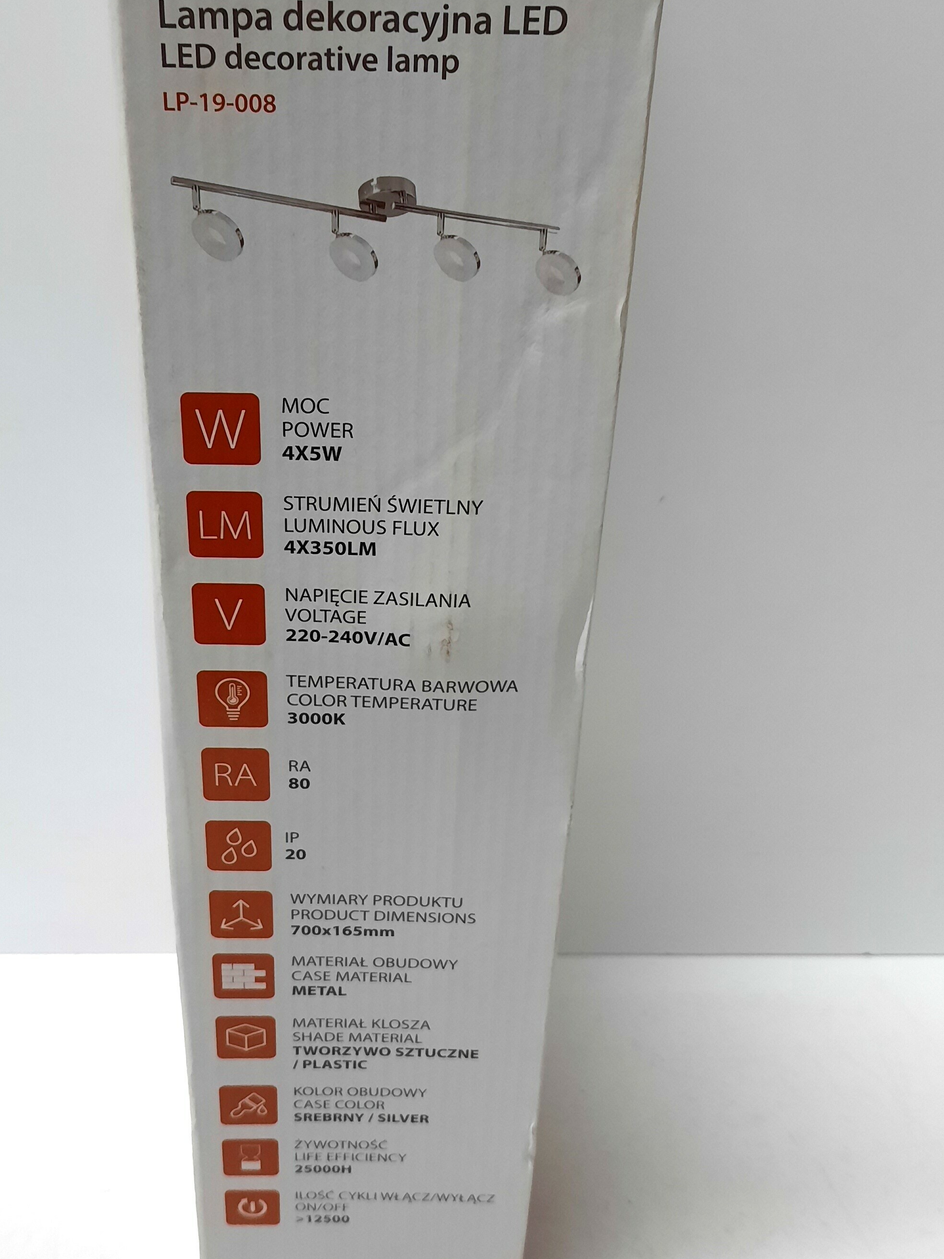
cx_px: 389
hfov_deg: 37.6
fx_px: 1382
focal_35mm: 38
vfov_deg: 49.0
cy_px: 599
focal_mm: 4.6
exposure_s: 1/33
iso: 320
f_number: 2
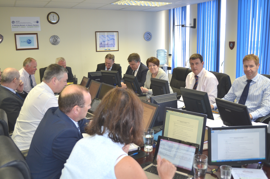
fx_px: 269
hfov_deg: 53.2
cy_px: 90
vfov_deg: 36.7
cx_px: 135
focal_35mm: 36
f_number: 4
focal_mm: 24
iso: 400
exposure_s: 1/80
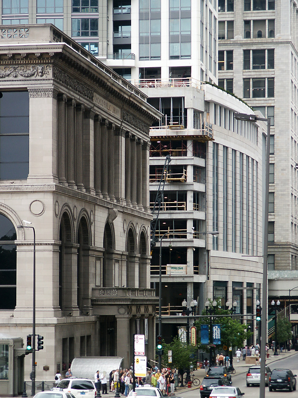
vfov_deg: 14.9
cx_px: 149
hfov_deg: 11.2
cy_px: 199
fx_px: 1515
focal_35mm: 132
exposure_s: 1/180
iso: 64
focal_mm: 26.96
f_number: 3.6
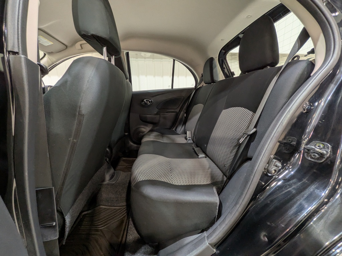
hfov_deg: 102.1
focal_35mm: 14
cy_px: 128
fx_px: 138
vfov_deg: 85.7
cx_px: 171
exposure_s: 1/33.3
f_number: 2.2
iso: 99
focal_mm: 1.83
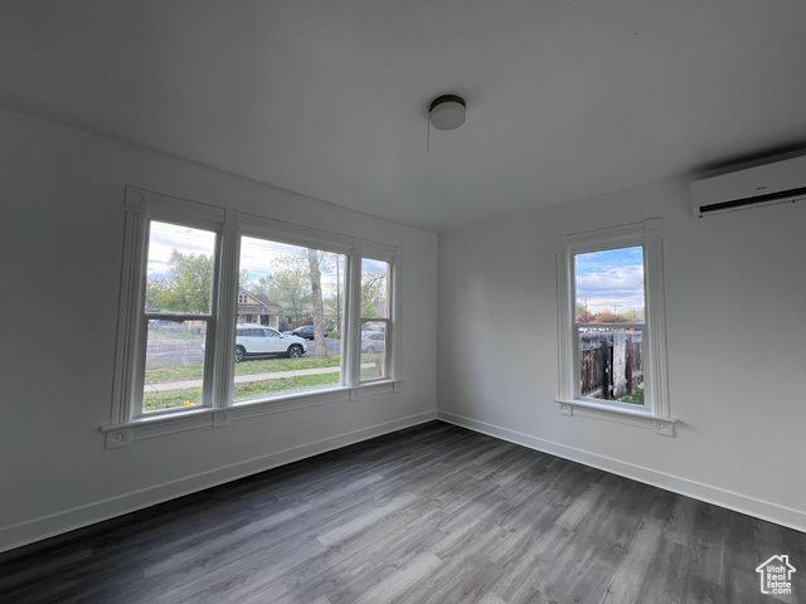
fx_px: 303
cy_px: 302
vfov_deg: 89.9
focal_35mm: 13
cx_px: 403
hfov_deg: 106.2
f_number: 1.8
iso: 32
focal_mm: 1.57
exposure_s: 1/313
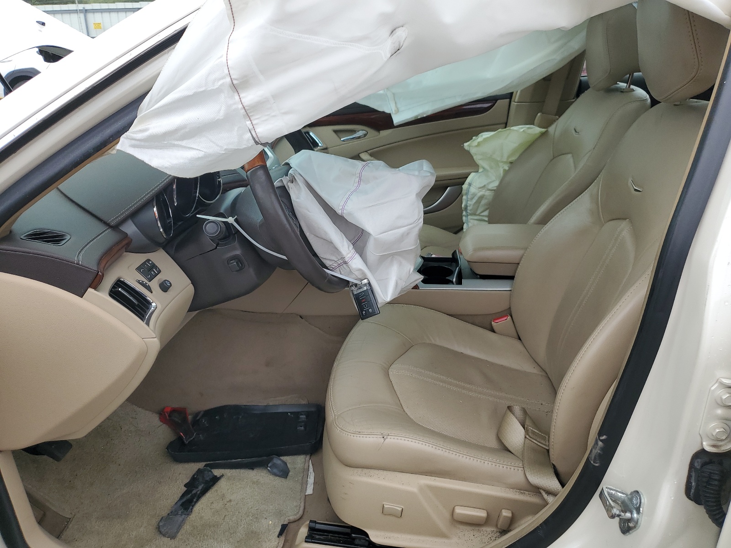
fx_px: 549
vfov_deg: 53.1
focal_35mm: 26
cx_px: 366
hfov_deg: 67.3
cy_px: 274
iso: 50
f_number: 1.5
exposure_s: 1/625
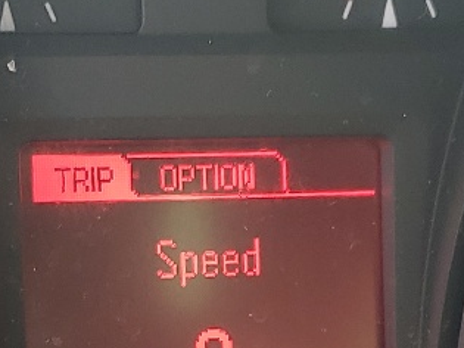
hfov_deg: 14.9
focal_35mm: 132
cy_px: 358
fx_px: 1769
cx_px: 233
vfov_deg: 11.1
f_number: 1.5
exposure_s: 1/137
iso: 50
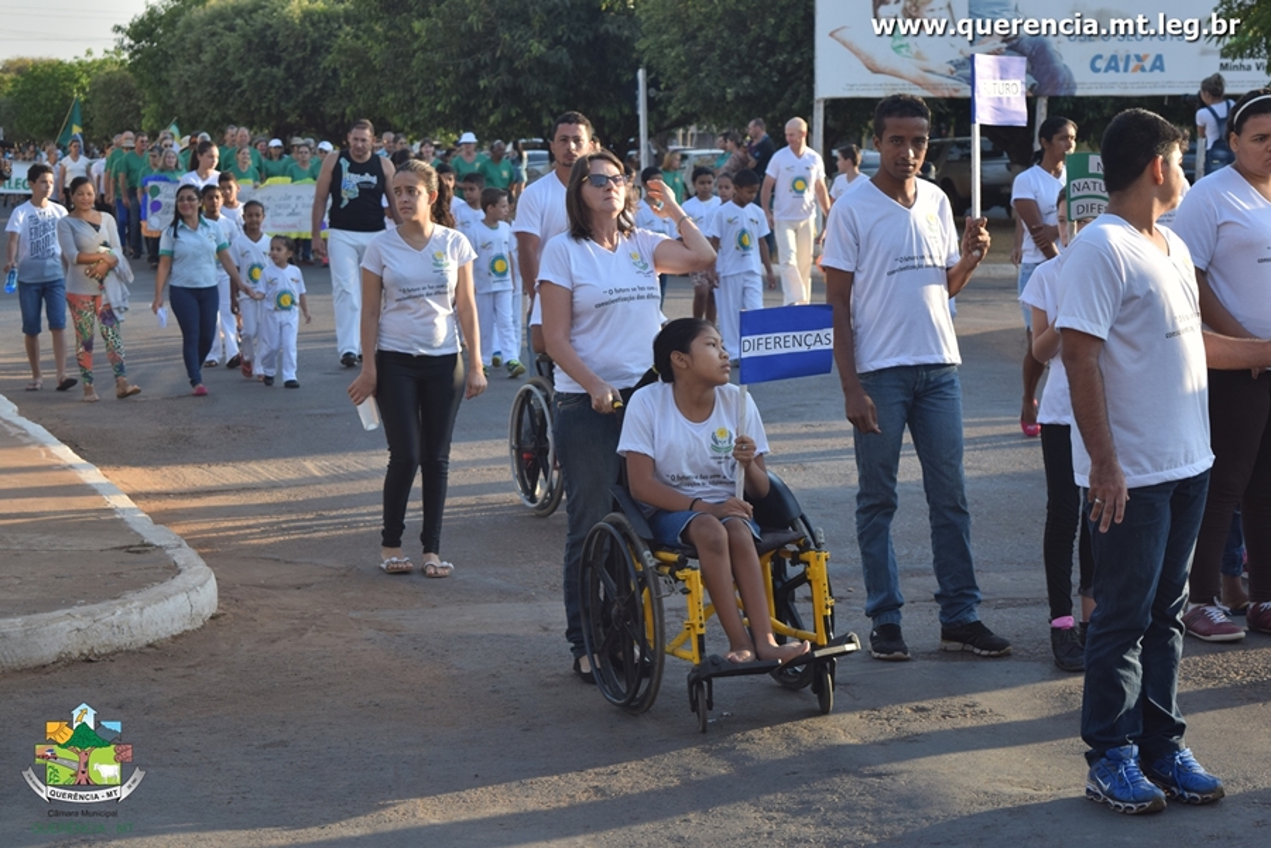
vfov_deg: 16.6
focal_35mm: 82
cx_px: 636
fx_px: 2912
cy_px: 424
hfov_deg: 24.6
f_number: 5.6
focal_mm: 55
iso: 100
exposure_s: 1/200
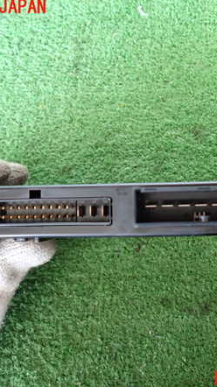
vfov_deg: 54.0
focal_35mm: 37
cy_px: 194
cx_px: 150
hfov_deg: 31.6
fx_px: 379
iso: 320
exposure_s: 1/30
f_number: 2
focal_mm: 4.5
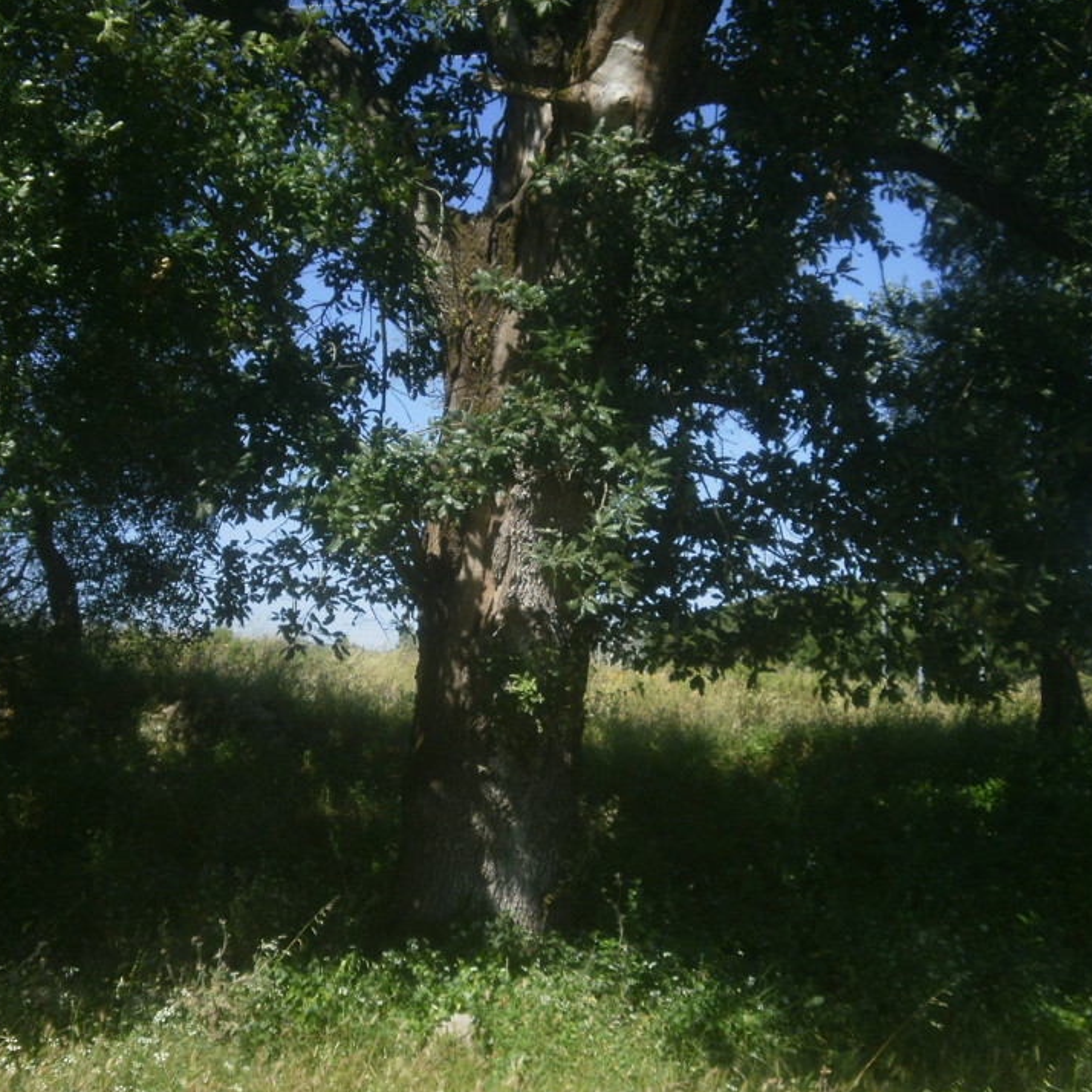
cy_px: 544
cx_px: 522
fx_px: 1570
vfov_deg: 38.3
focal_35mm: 44
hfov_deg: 38.3
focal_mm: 6.51
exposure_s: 1/1000
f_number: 3.1
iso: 100
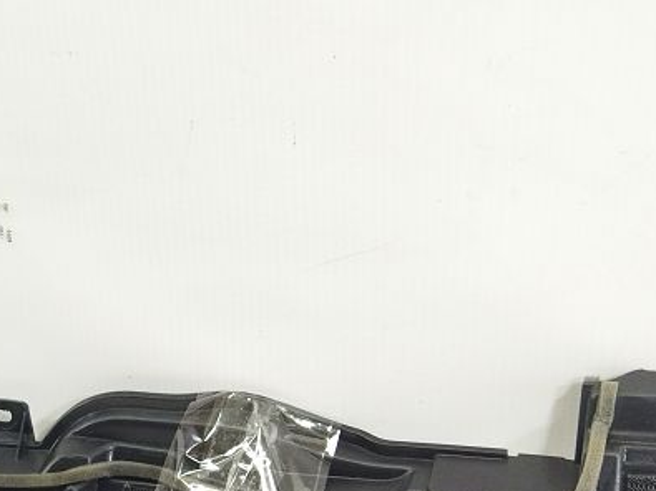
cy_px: 426
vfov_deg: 17.8
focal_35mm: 82
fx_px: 1553
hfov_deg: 22.7
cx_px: -37
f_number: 1.79
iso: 178
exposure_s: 1/100
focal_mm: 4.71
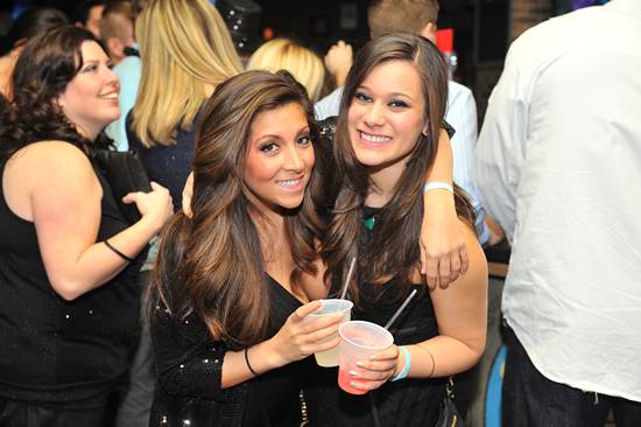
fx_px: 890
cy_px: 214
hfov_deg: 39.6
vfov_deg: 27.0
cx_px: 320
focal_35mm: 50
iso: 1250
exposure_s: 1/100
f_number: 4.5
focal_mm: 50
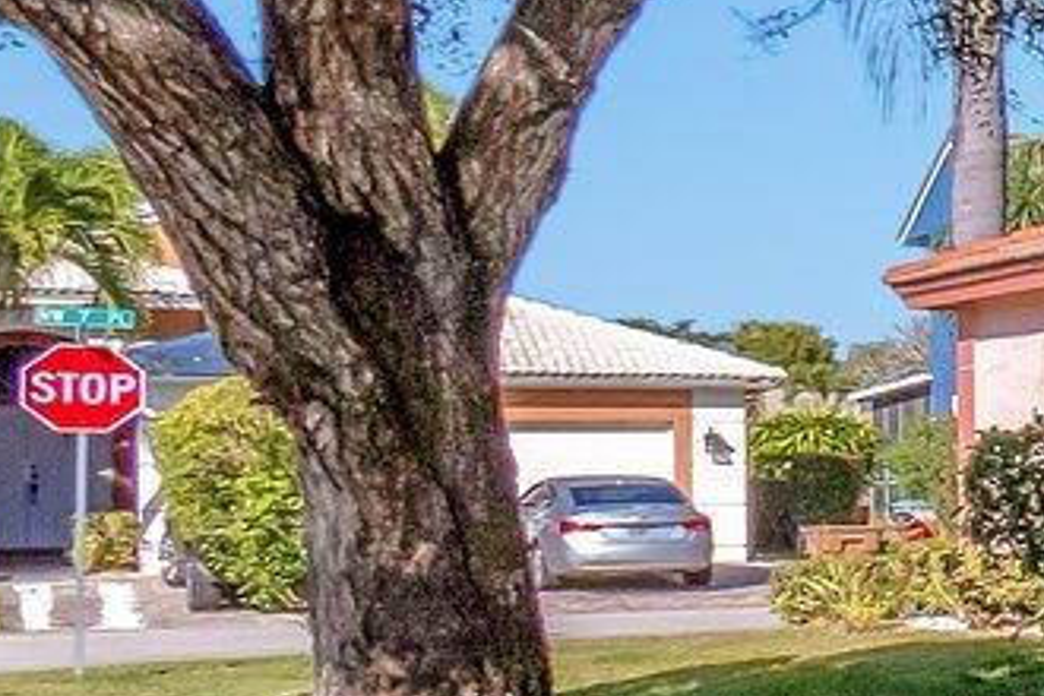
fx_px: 2697
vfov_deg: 14.7
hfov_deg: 12.1
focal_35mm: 93
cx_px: 2996
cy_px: 470
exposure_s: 1/5000
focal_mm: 10
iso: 1000
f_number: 8
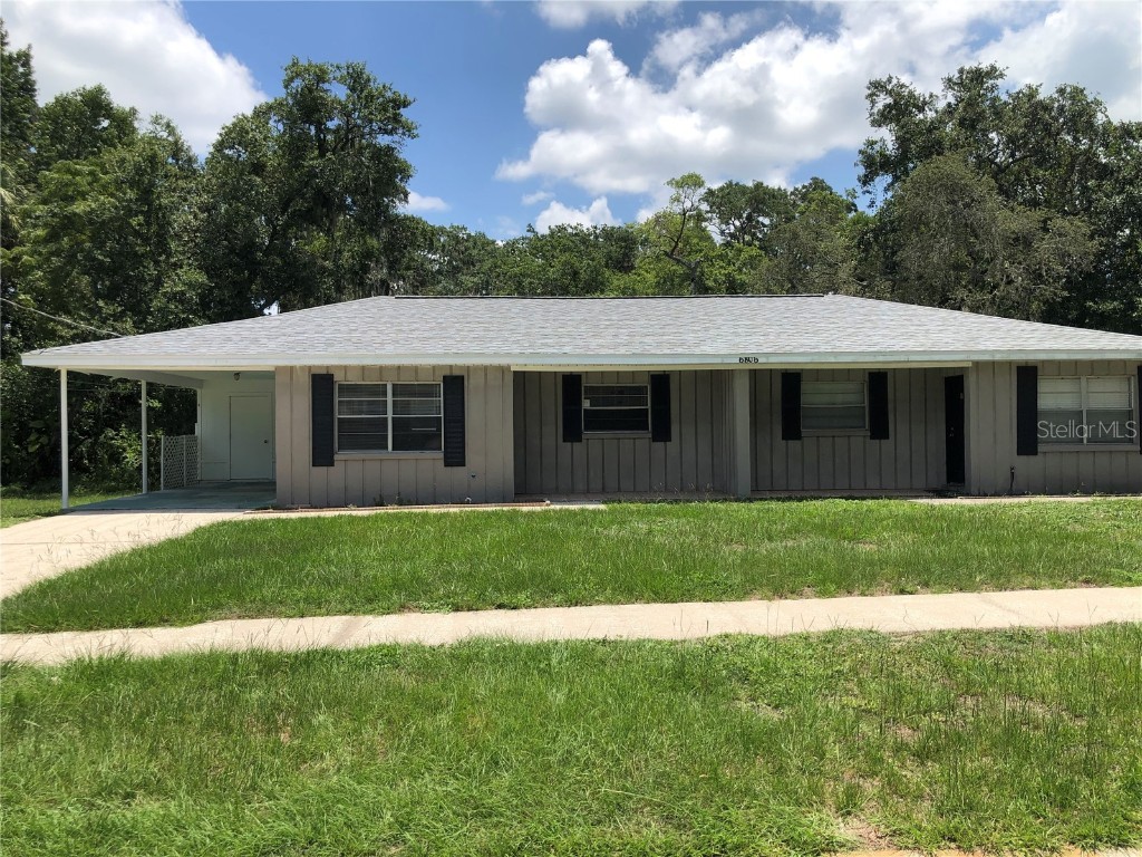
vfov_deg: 49.7
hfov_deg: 63.4
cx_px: 571
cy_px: 428
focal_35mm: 28
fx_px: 924
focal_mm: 3.99
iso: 20
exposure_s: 1/2114
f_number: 1.8
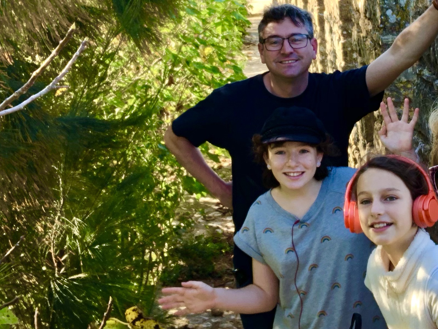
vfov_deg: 23.4
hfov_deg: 30.9
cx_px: 296
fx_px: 785
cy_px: 70
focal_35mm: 62
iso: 32
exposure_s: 1/120
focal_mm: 2.87
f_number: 2.2
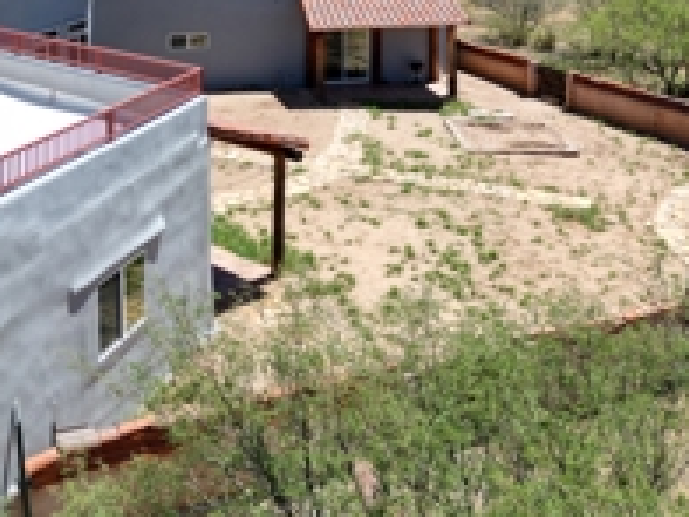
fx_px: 975
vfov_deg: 28.0
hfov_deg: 38.9
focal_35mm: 49
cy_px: 4
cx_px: 313
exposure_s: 1/3000
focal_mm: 6.72
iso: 130
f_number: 1.7
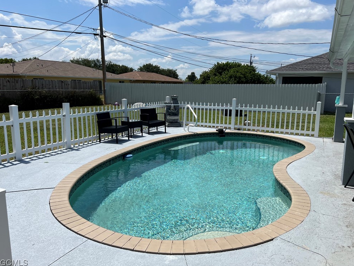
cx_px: 177
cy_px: 133
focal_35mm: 27
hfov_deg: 65.3
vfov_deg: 51.4
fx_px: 276
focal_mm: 5.7
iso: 50
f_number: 1.5
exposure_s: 1/8696
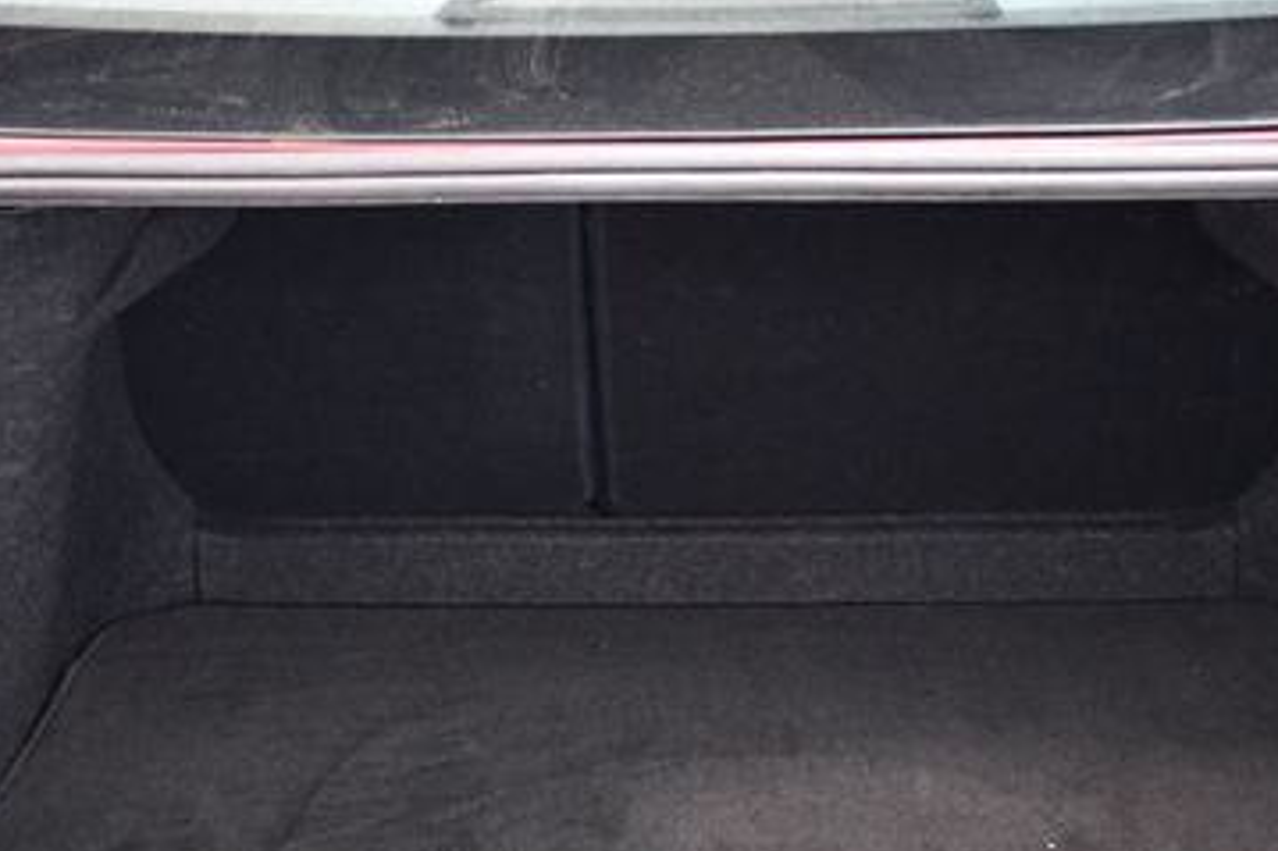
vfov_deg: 15.0
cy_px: 580
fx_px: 3229
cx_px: 698
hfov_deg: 22.4
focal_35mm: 91
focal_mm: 34
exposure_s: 1/50
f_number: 4.2
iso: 2500
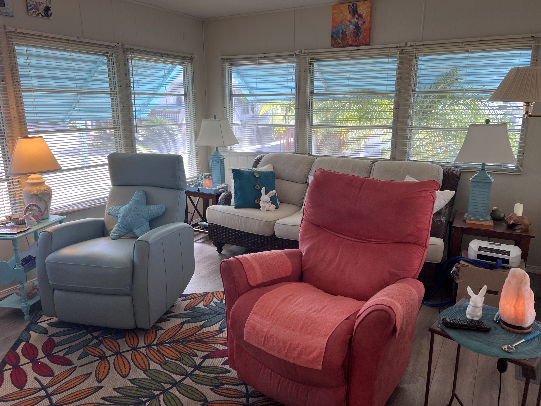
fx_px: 406
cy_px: 203
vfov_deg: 53.1
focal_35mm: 26
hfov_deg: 67.3
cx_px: 270
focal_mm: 5.7
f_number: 1.5
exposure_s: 1/120
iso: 32
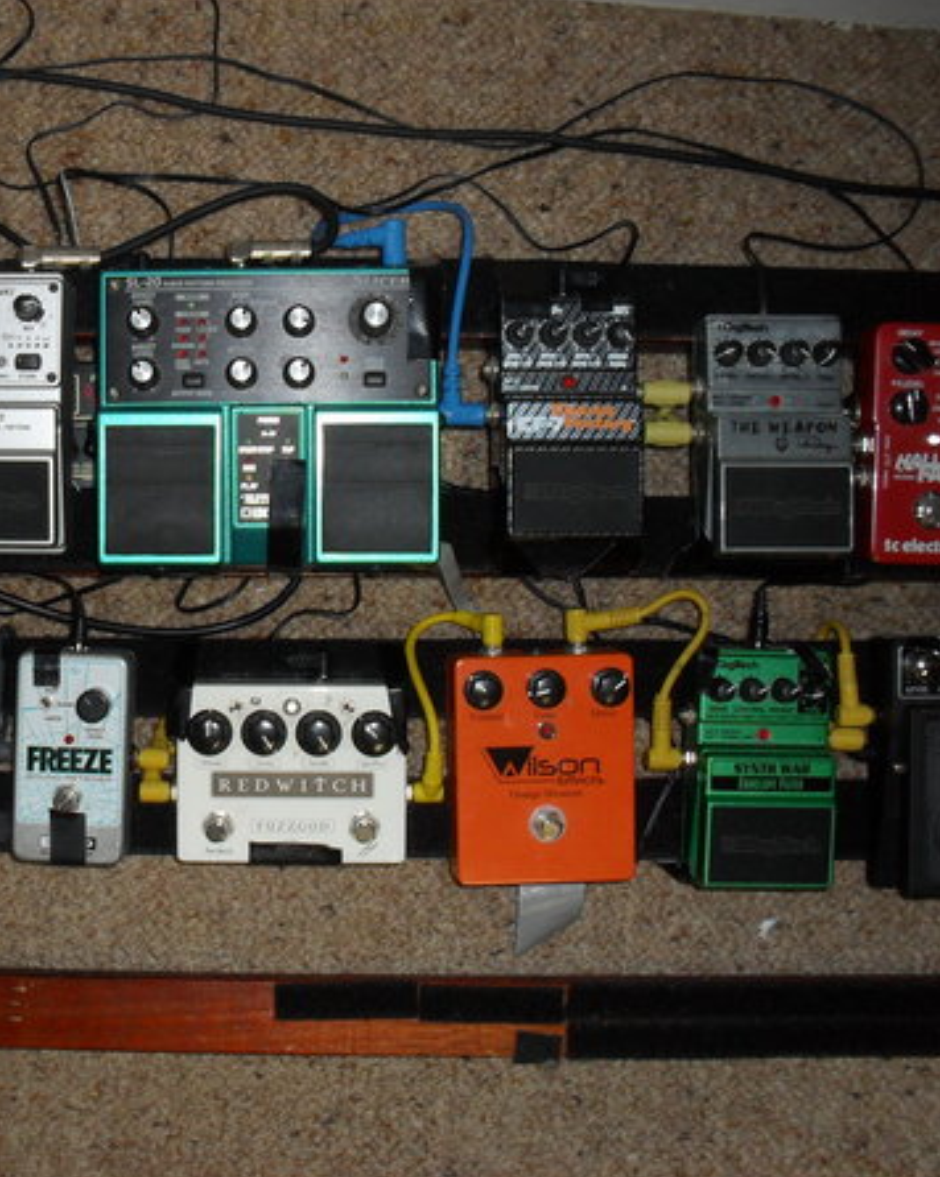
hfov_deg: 32.2
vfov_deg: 40.4
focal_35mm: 46
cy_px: 588
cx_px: 259
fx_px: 1602
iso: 200
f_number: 3.2
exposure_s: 1/45
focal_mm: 6.3
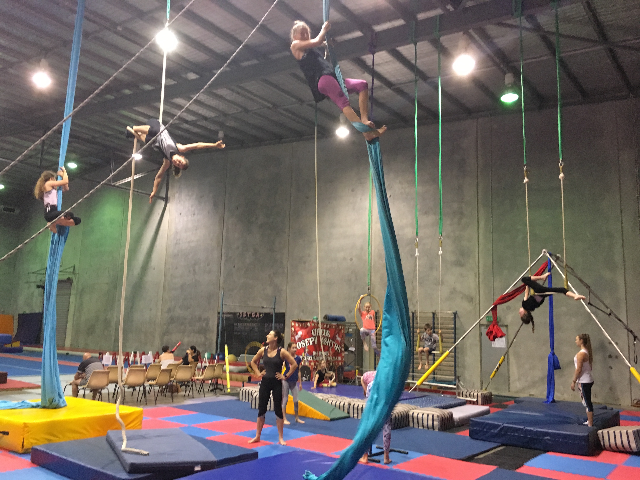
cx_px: 320
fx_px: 536
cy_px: 240
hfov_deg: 61.7
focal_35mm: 29
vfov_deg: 48.2
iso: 200
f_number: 2.2
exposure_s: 1/25
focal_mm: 4.15
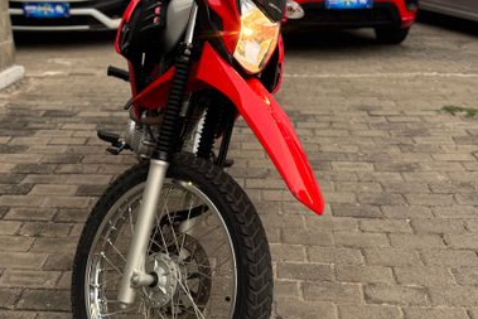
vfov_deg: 41.8
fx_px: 412
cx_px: 222
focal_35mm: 31
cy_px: 105
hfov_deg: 60.2
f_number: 1.78
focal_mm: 6.76
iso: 100
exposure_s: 1/80
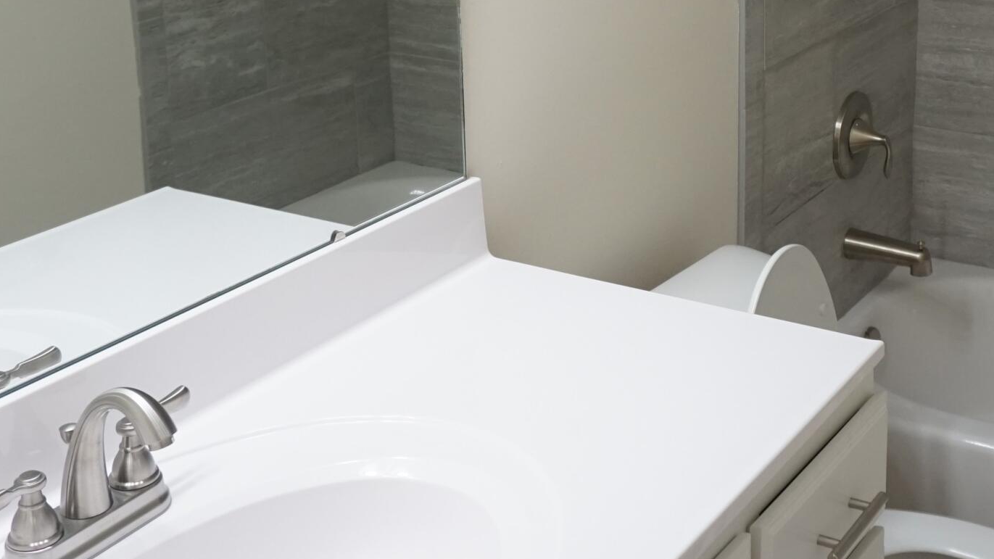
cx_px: 748
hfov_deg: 36.9
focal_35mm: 55
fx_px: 1450
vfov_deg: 21.1
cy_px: 1
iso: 800
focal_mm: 16
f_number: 4
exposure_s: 1/160
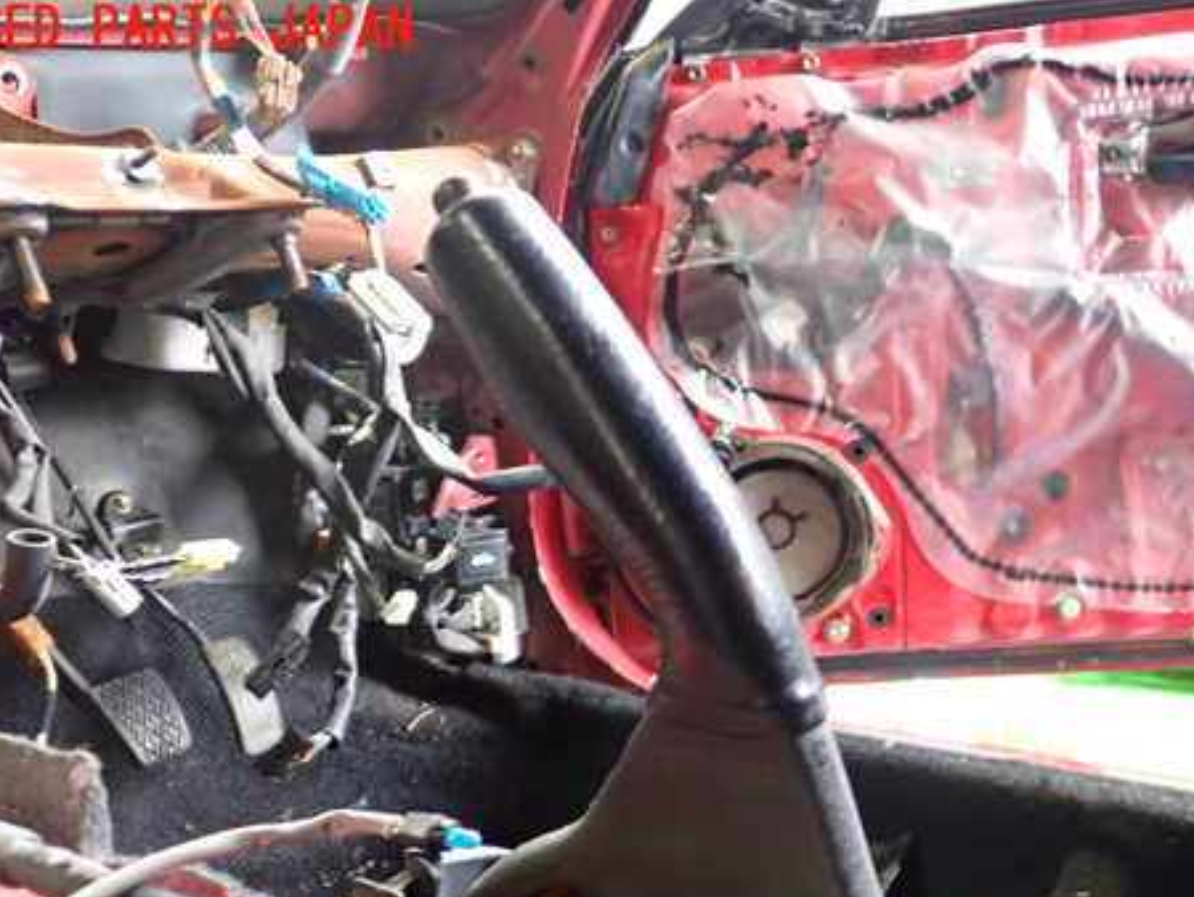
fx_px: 1380
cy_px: 594
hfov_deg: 46.5
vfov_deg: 35.7
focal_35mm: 40
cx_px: 727
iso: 500
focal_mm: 5.4
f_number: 2.3
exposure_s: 1/30
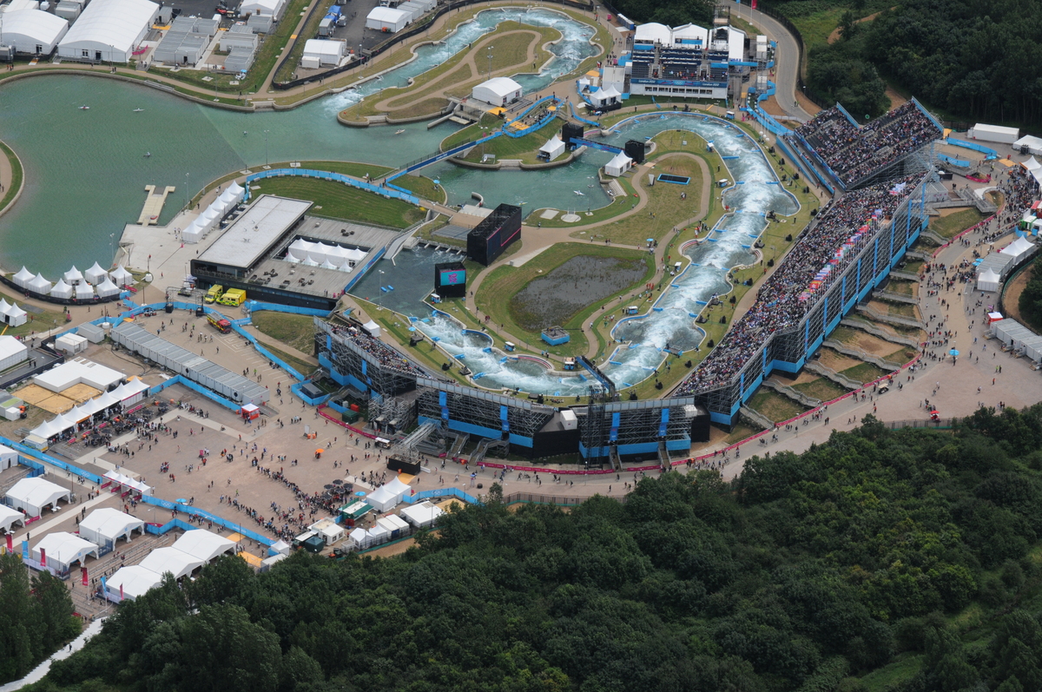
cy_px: 346
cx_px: 521
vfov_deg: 10.7
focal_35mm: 128
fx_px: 3686
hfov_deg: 16.1
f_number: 11
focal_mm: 85
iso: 400
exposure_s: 1/500
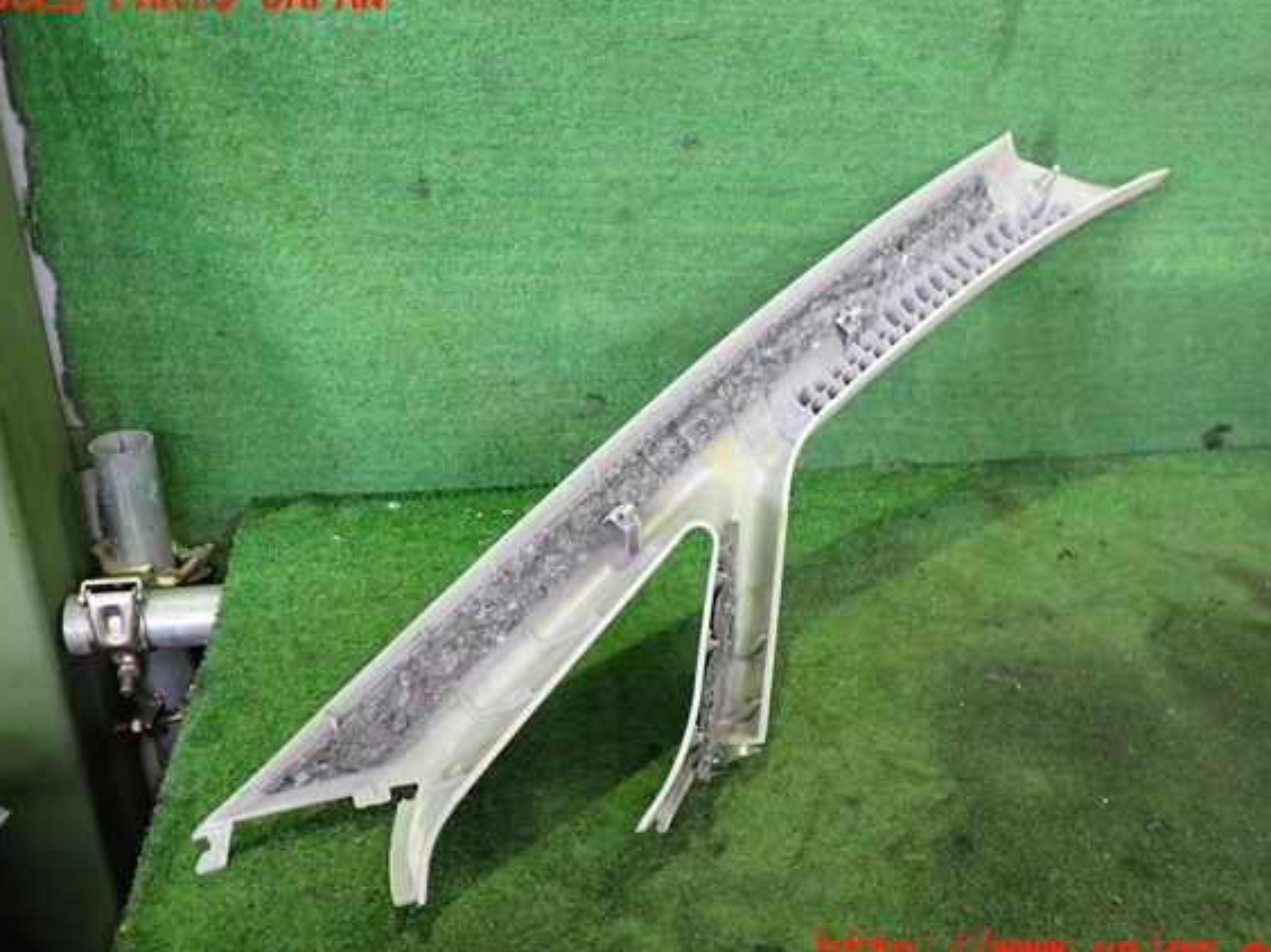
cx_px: 650
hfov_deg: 56.8
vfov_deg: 44.1
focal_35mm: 32
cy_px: 474
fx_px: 1175
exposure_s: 1/30
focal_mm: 5.4
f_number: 2.3
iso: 400
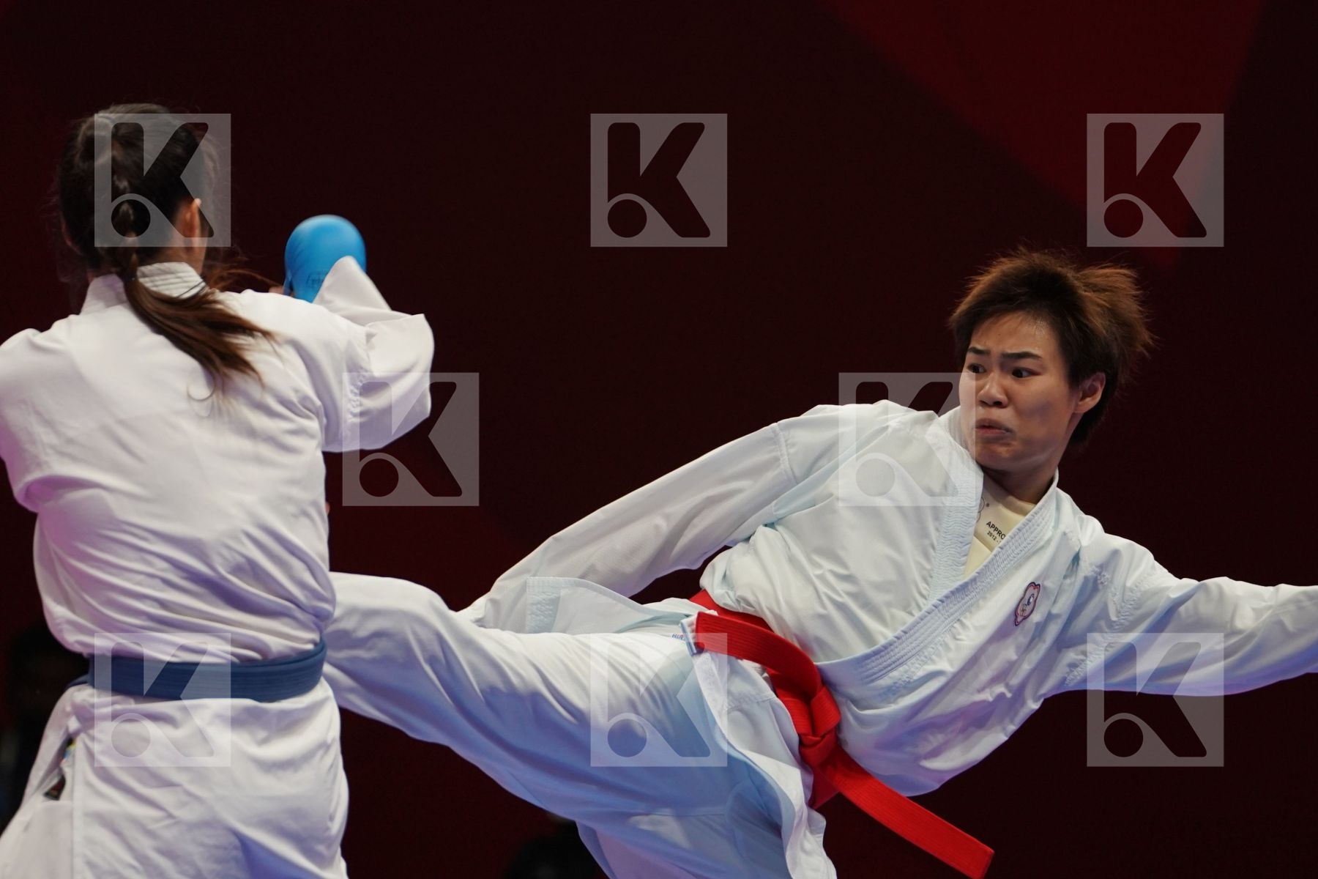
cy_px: 440
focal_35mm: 408
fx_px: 14936
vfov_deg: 3.4
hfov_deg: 5.1
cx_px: 659
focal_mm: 272
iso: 1600
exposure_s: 1/1000
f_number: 4
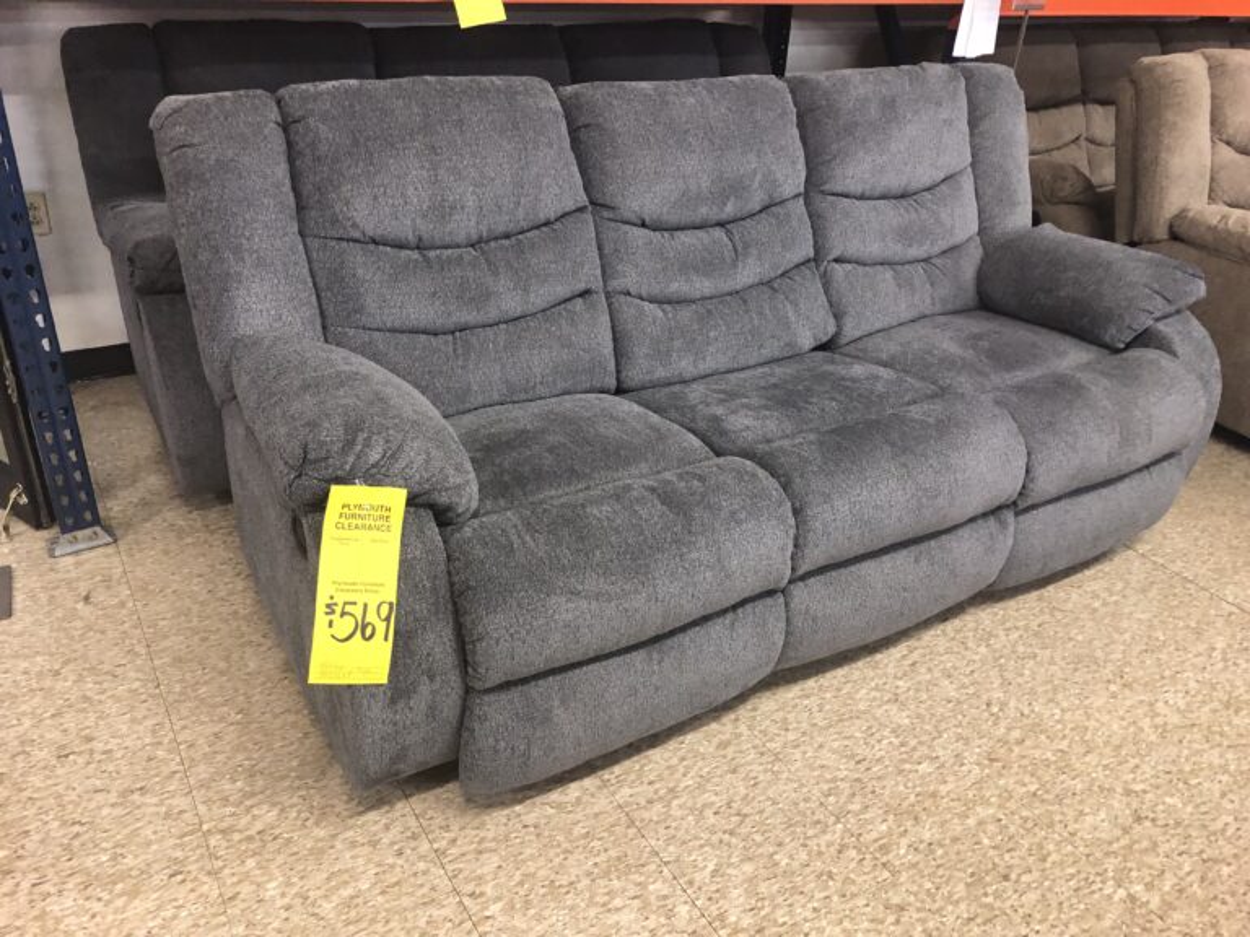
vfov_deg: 49.7
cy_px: 468
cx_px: 625
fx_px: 1011
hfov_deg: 63.4
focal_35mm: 28
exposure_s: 1/15
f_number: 1.8
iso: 100
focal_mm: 4
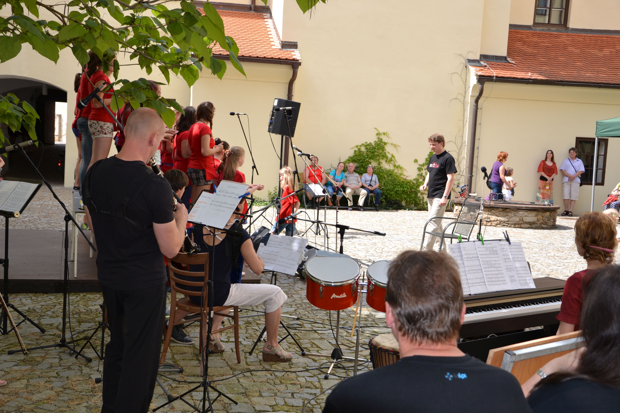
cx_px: 310
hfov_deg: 46.4
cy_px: 206
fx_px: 723
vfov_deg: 31.9
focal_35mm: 42
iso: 100
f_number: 5.6
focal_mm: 28
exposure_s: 1/200
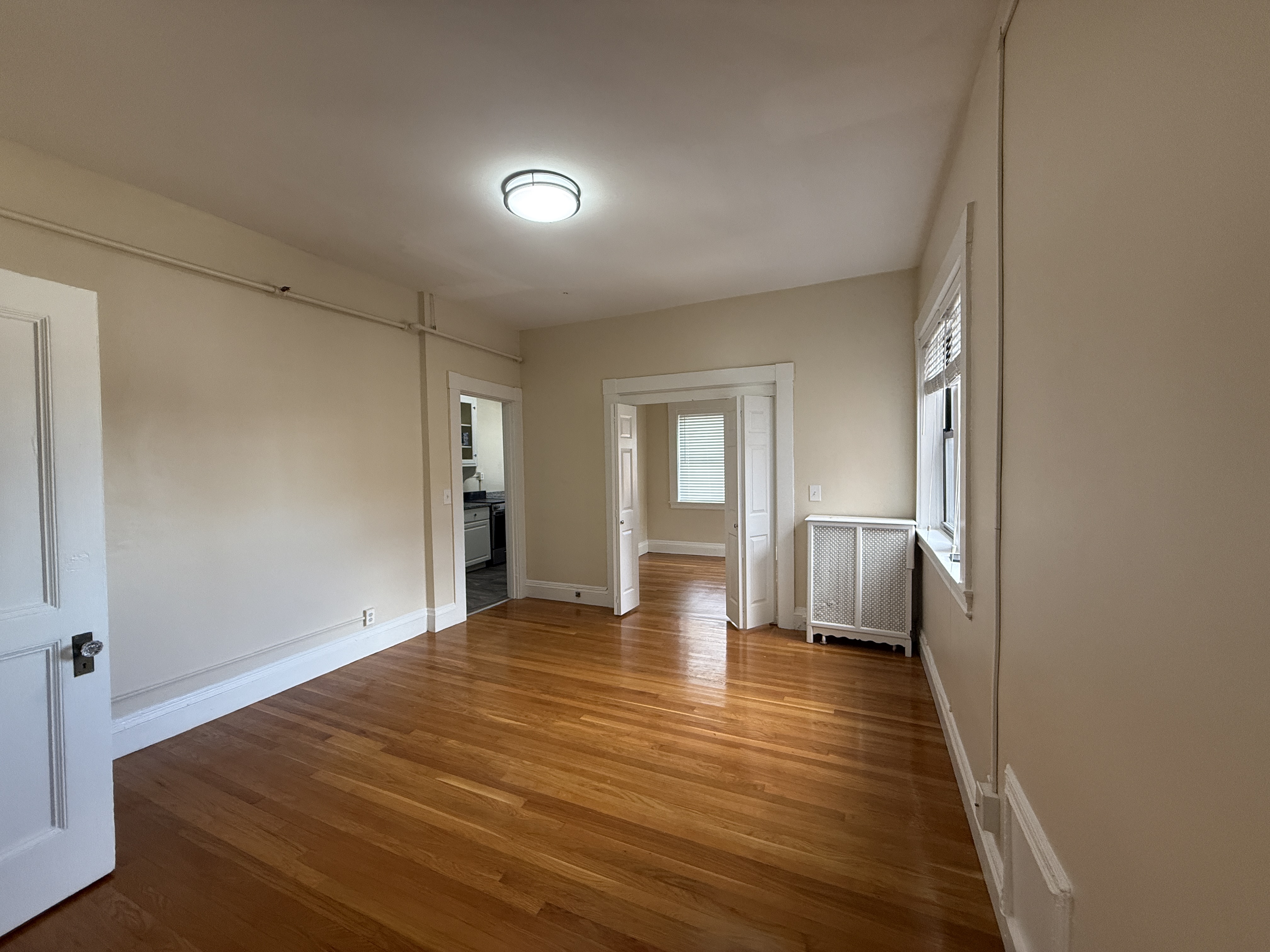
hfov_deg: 102.1
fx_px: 514
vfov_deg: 85.7
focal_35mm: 14
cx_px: 635
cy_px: 476
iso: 250
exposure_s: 1/120
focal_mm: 2.22
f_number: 2.2
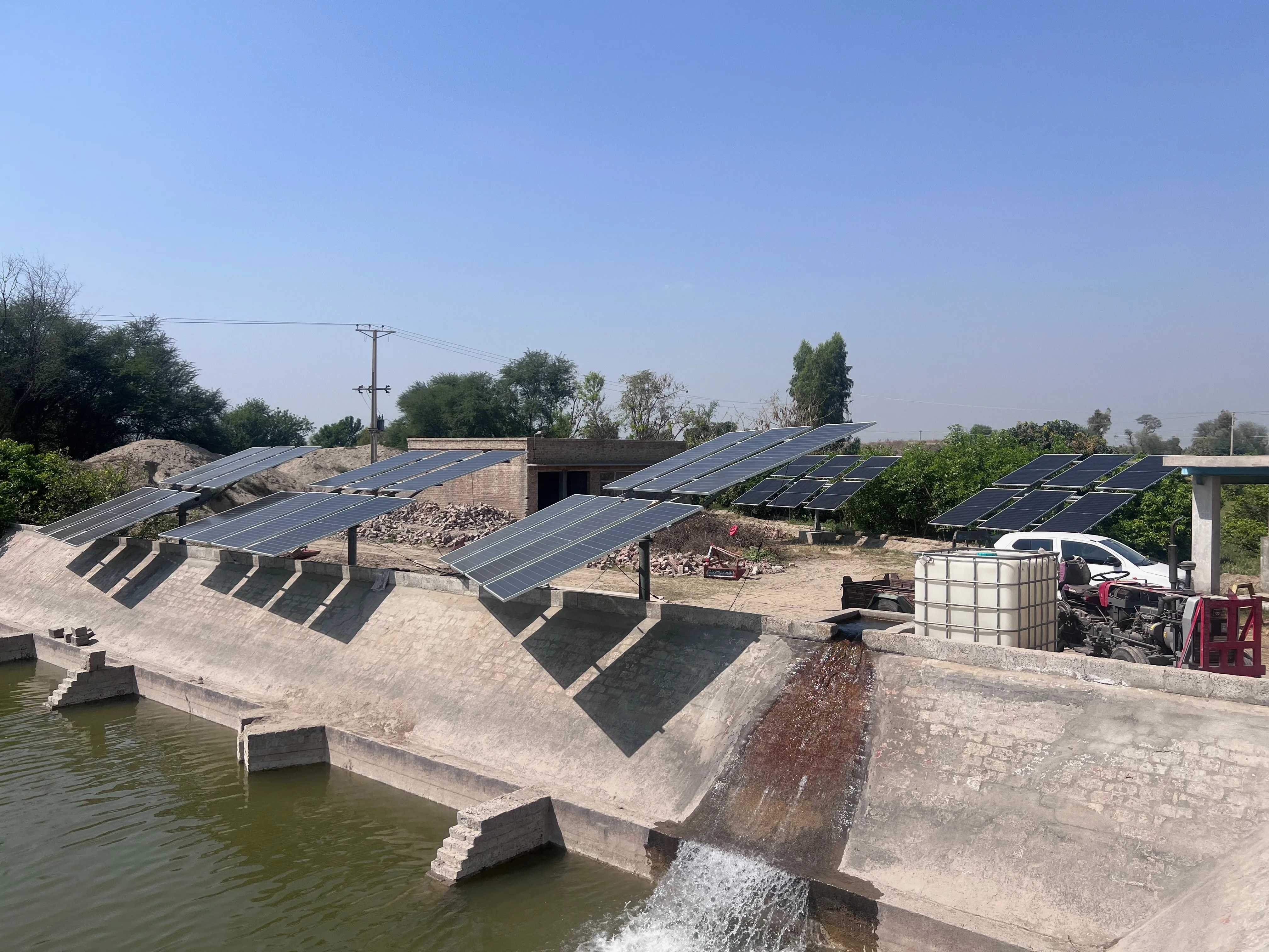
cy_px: 476
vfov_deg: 53.1
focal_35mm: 26
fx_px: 953
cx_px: 634
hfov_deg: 67.3
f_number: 1.5
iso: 50
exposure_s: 1/6211
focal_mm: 5.7
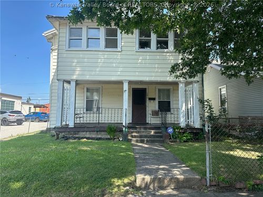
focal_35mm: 24
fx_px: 182
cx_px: 132
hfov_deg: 71.6
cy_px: 98
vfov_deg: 56.8
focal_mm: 6.86
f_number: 1.78
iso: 80
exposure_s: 1/1321
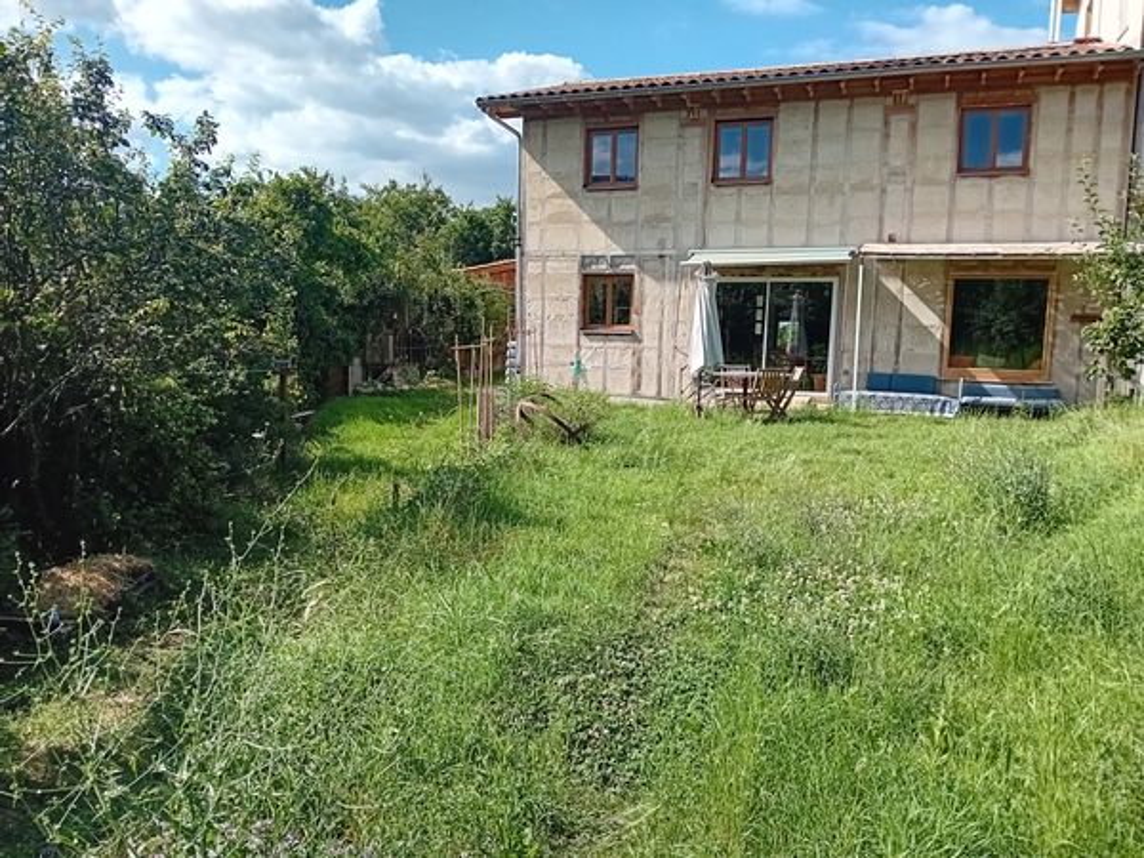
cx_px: 572
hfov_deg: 67.3
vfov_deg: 53.1
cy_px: 429
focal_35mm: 26
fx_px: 859
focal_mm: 3.98
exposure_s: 1/500
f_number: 1.8
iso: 100
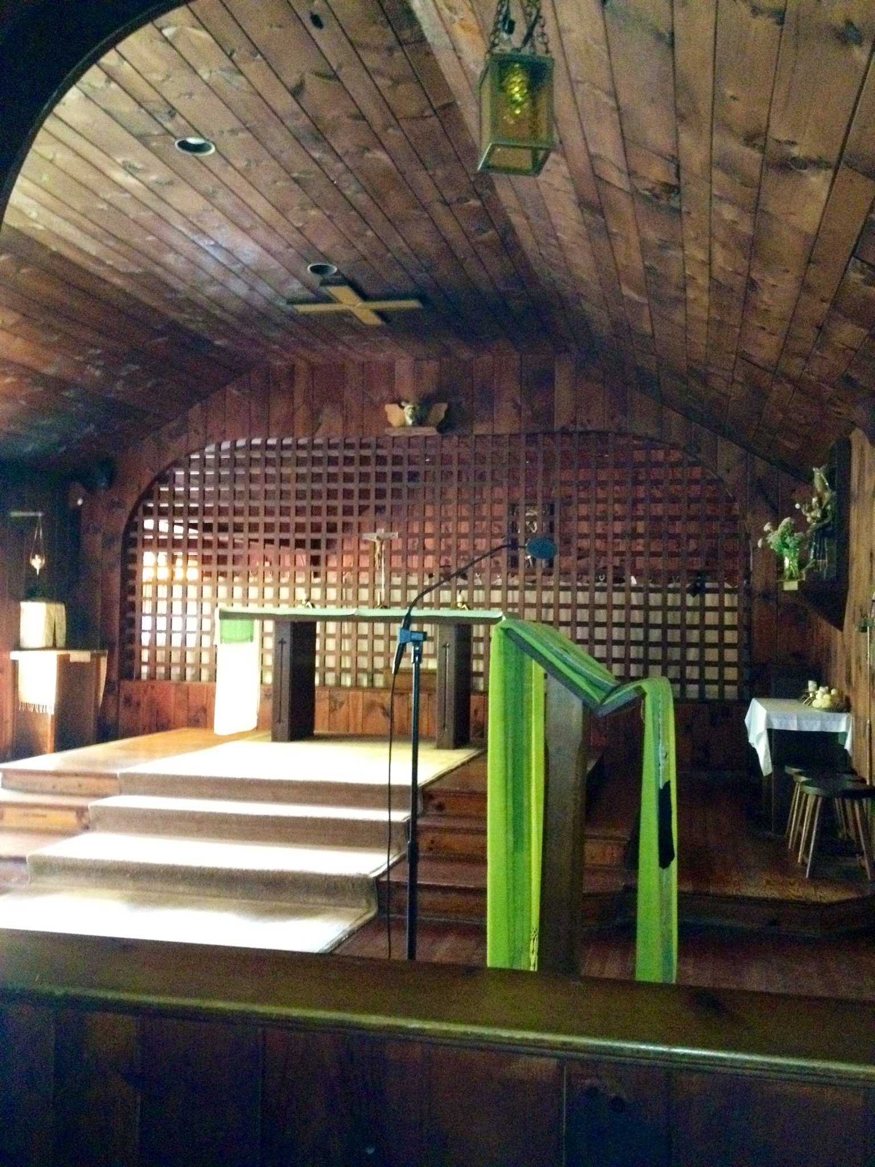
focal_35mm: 35
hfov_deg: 40.7
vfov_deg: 52.6
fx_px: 1180
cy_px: 584
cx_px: 438
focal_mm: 4.28
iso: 800
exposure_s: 1/16
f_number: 2.4
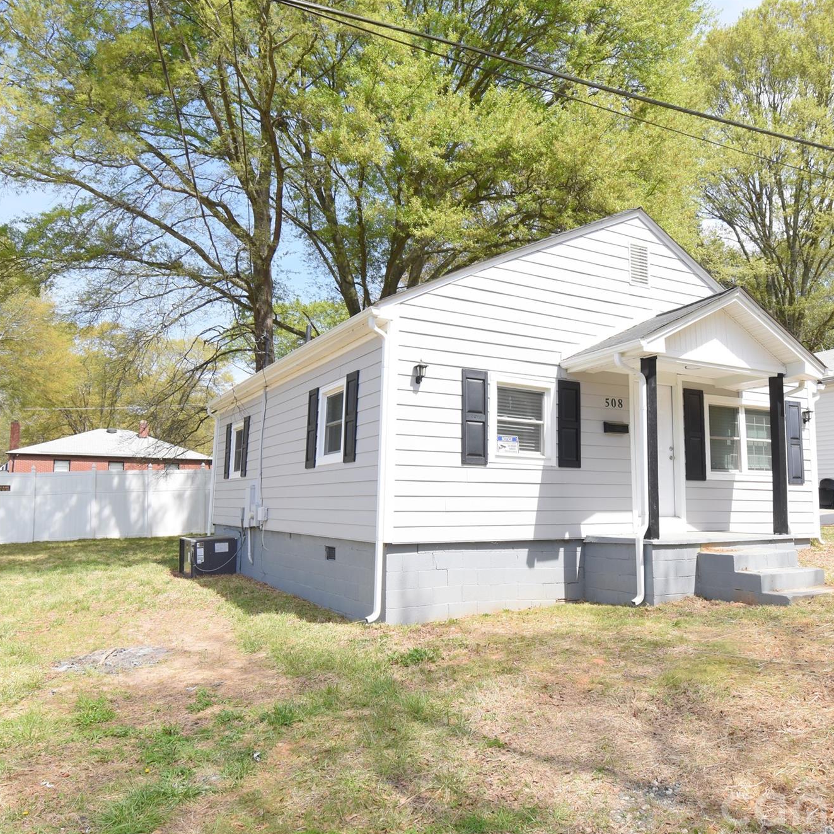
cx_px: 455
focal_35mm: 26
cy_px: 426
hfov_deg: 61.5
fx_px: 699
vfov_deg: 61.6
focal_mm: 13
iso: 200
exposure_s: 1/250
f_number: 8
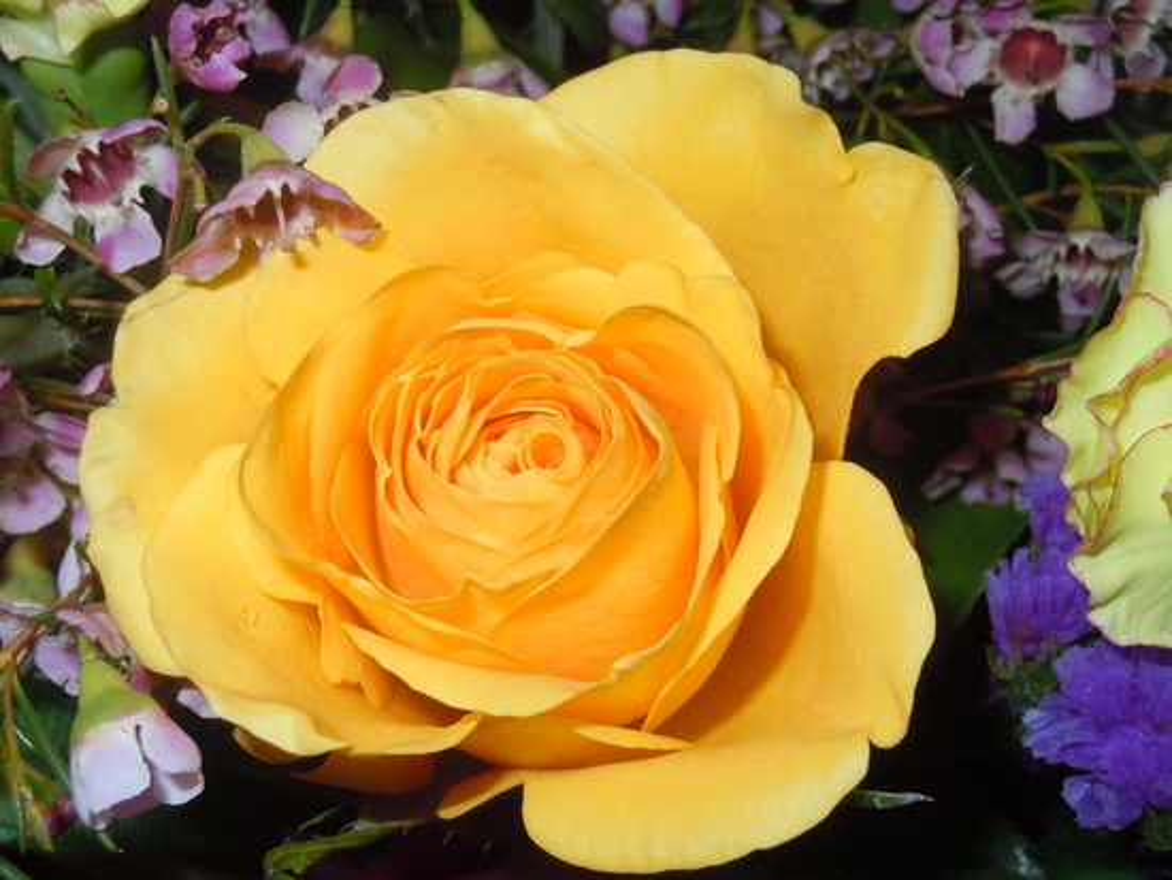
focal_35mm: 45
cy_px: 440
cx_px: 586
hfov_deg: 42.1
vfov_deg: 32.2
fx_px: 1524
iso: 100
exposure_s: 1/30
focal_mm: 8.1
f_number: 4.6
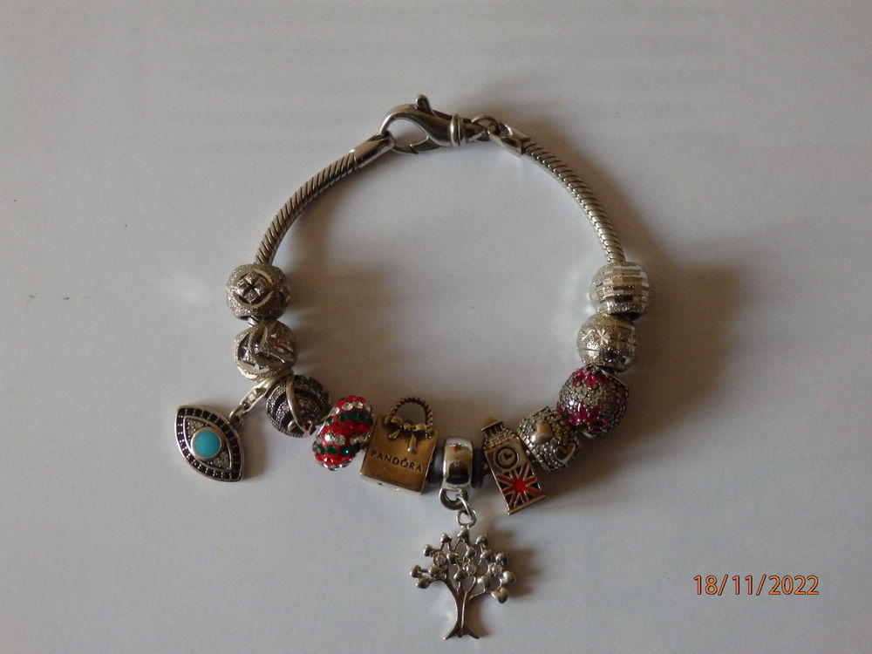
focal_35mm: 45
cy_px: 327
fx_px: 1134
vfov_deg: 32.2
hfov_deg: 42.1
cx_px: 436
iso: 800
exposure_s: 1/30
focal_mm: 8
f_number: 3.8
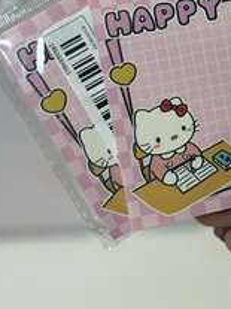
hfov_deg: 21.6
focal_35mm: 67
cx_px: 192
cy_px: 65
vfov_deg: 28.4
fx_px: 597
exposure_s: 1/100
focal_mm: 5.96
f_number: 1.6
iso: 50
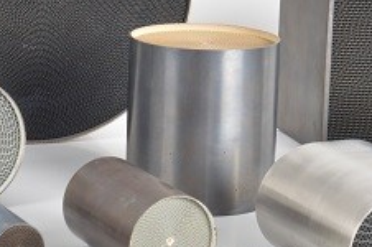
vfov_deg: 8.6
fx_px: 1641
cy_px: 84
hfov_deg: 12.9
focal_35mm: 159
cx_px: 240
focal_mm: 40
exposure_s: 1/125
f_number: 18
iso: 400
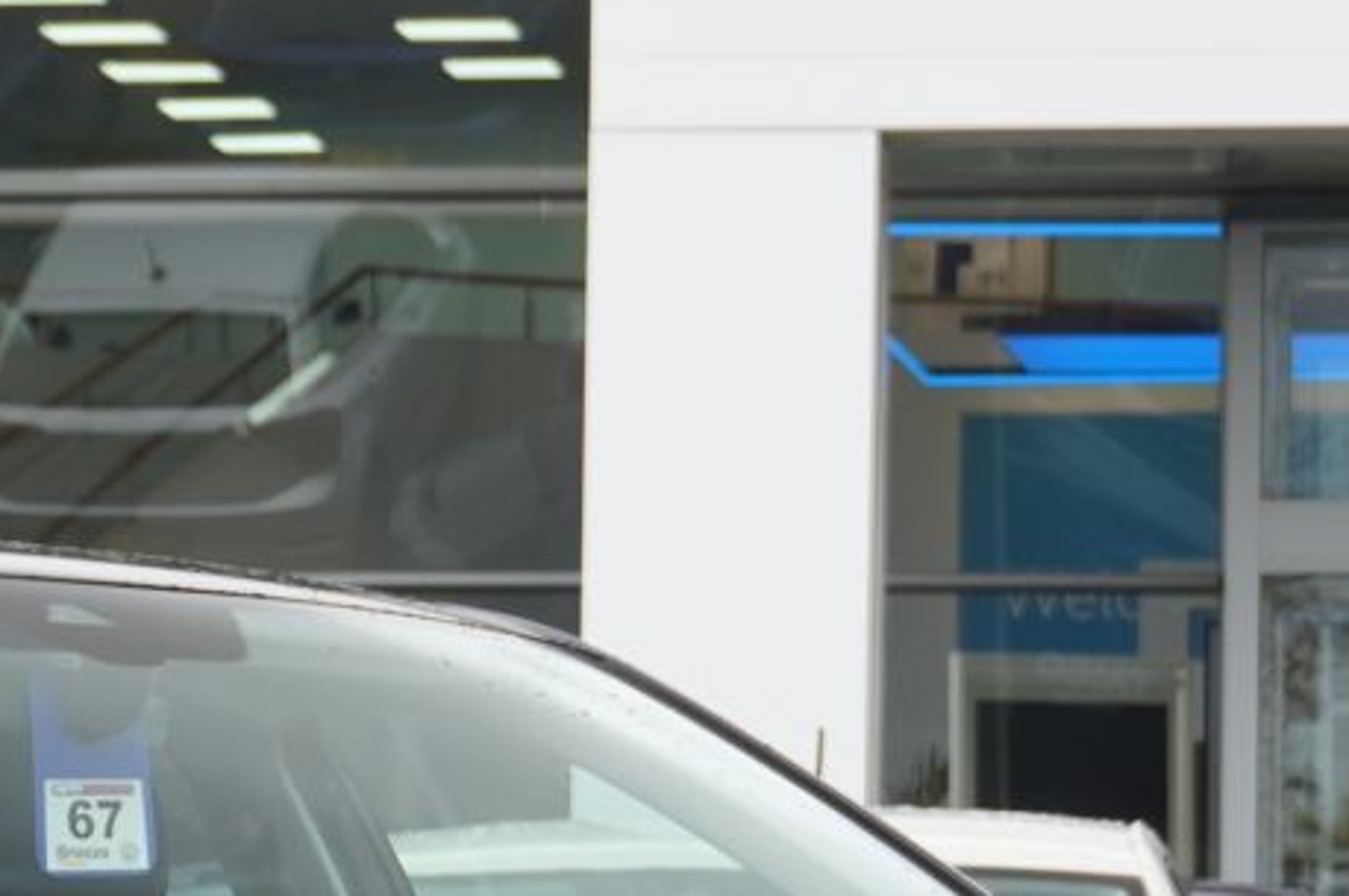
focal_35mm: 225
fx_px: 8412
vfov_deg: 6.1
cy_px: 1105
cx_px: 176
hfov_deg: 9.1
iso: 400
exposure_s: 1/160
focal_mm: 43
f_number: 5.6
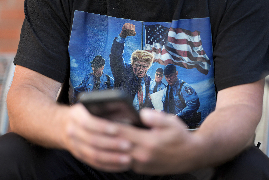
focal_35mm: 135
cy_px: 90
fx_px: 1009
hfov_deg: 15.2
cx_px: 134
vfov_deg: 10.2
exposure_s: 1/640
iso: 250
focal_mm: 135
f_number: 1.8
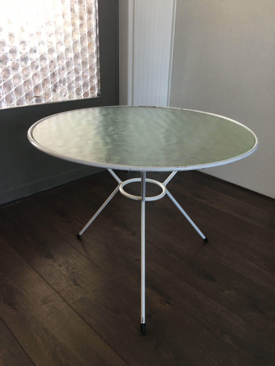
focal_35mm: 29
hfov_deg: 48.2
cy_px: 183
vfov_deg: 61.7
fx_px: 307
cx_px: 138
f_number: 2.2
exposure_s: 1/33
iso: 40
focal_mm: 4.15
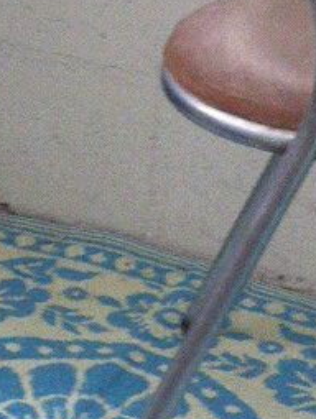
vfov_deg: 10.0
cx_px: 245
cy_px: 123
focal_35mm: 198
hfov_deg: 7.5
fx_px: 2404
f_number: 5
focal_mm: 13.3
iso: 1600
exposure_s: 1/50
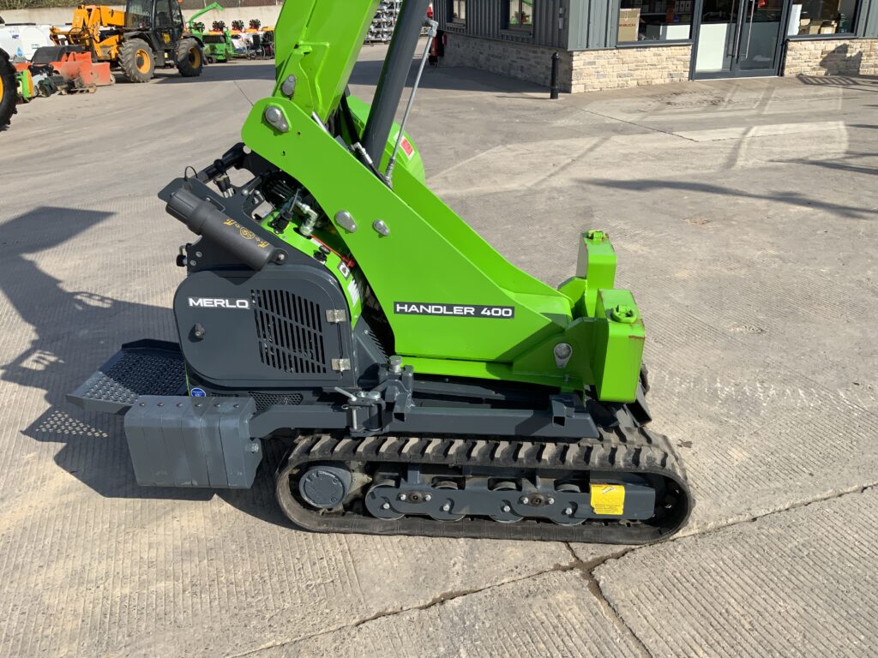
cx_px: 439
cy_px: 329
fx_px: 736
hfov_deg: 61.7
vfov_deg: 48.2
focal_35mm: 29
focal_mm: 3
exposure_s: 1/1577
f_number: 1.8
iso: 16
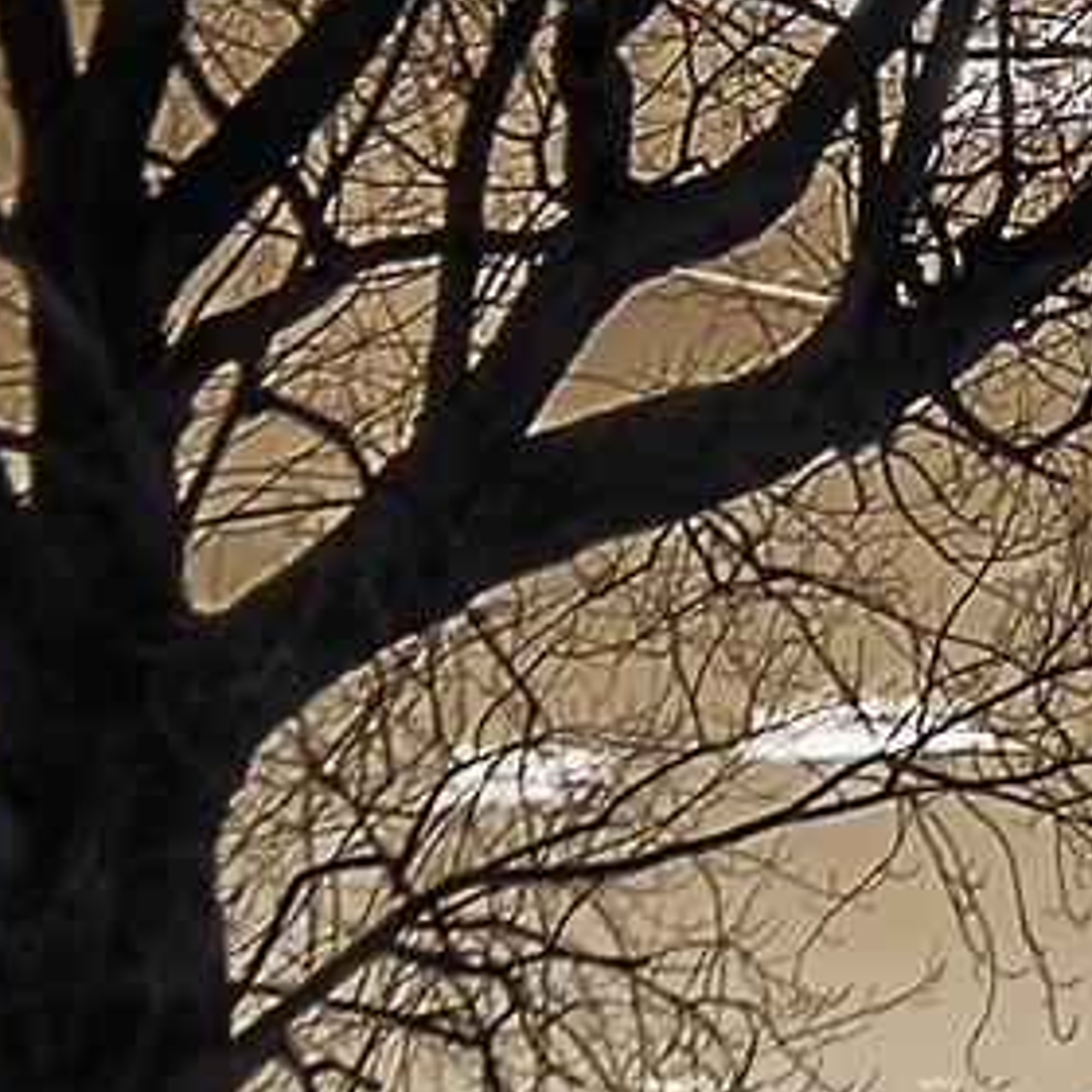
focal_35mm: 109
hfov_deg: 14.5
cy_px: -620
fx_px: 3890
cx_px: 1821
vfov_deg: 14.7
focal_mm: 10
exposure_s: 1/30
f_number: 8
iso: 200
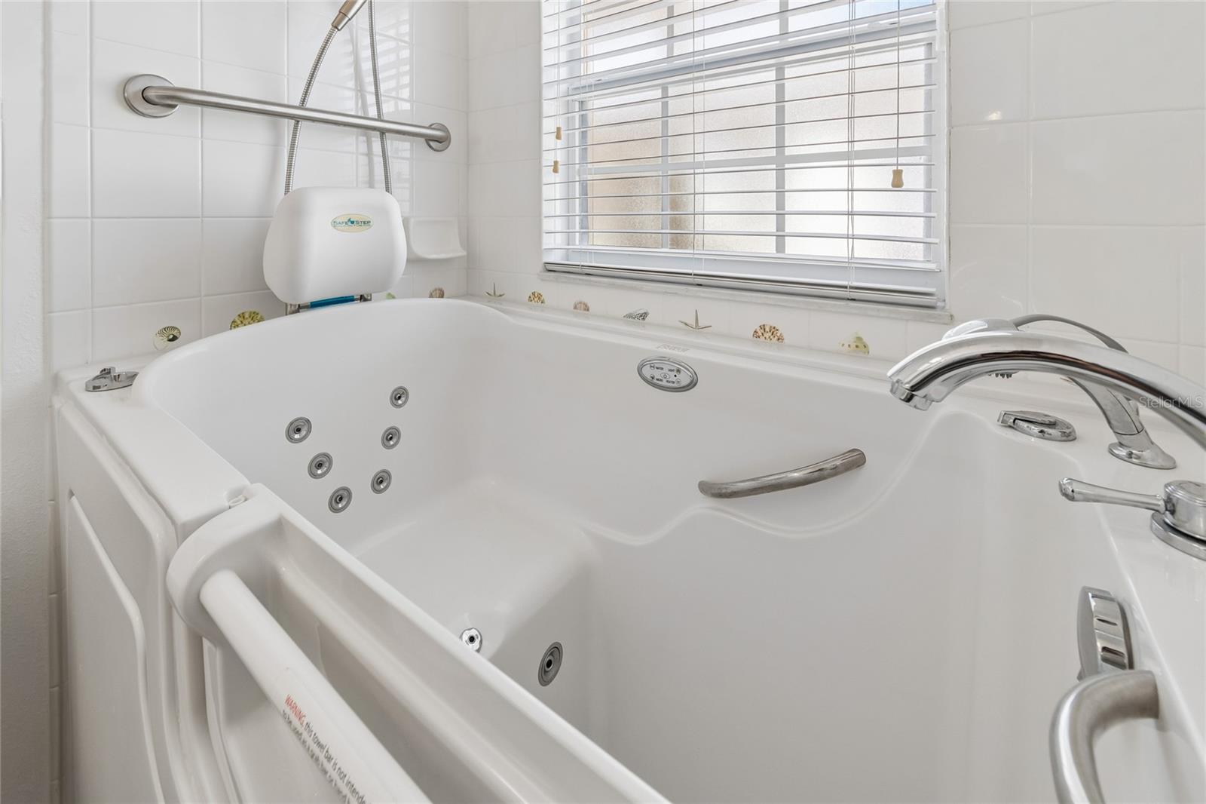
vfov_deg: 77.3
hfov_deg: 100.4
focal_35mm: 15
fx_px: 502
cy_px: 402
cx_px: 603
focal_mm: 10
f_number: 7.1
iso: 100
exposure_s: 1/100
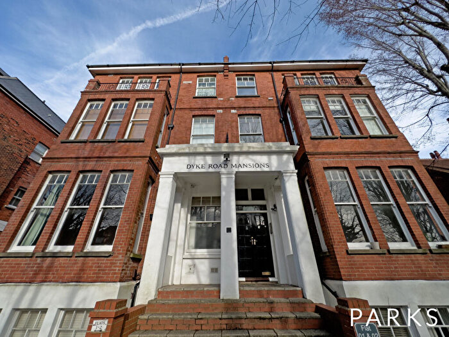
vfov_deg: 85.7
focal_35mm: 14
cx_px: 224
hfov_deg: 102.1
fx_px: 182
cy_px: 168
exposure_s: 1/800
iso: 40
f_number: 2.2
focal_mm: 2.22
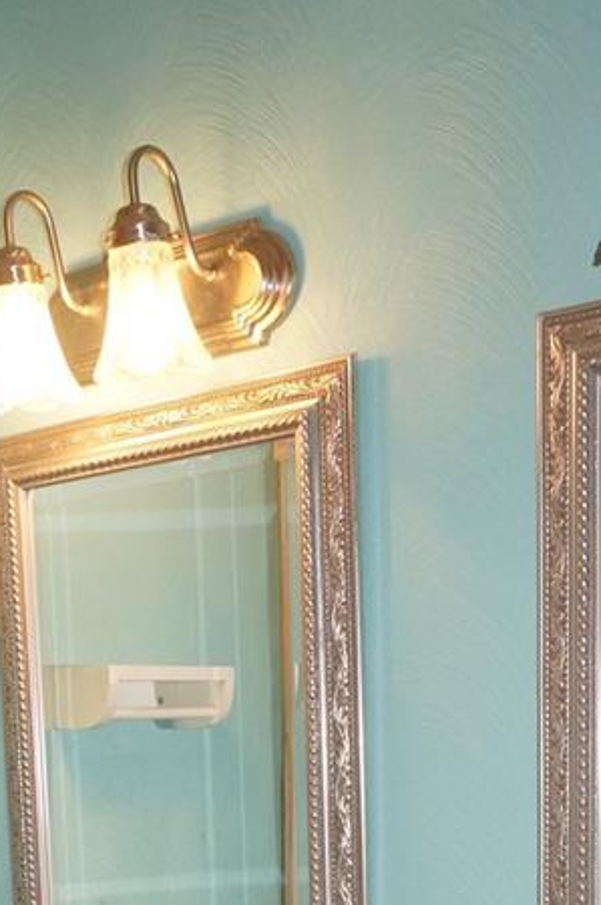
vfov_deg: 27.8
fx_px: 1606
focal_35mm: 64
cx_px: 193
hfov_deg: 21.1
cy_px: 1070
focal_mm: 16
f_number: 4
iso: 640
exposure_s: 1/160
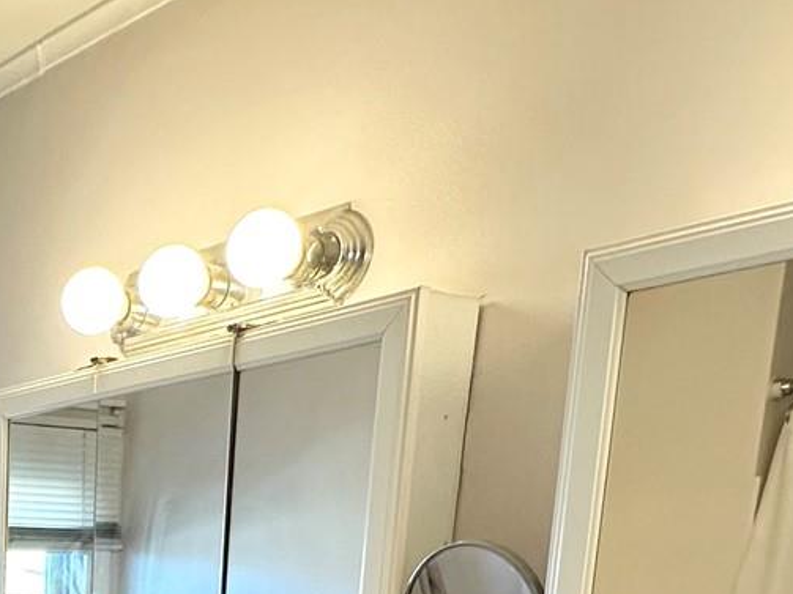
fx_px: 1305
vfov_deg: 21.2
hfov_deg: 29.4
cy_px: 917
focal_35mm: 57
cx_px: -143
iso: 125
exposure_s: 1/120
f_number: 2.2
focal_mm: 2.22
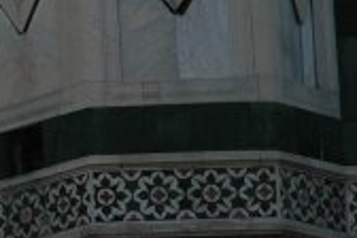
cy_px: 32
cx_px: -166
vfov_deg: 3.1
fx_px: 4462
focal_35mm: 450
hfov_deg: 4.6
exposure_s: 1/1000
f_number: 4.5
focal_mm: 70
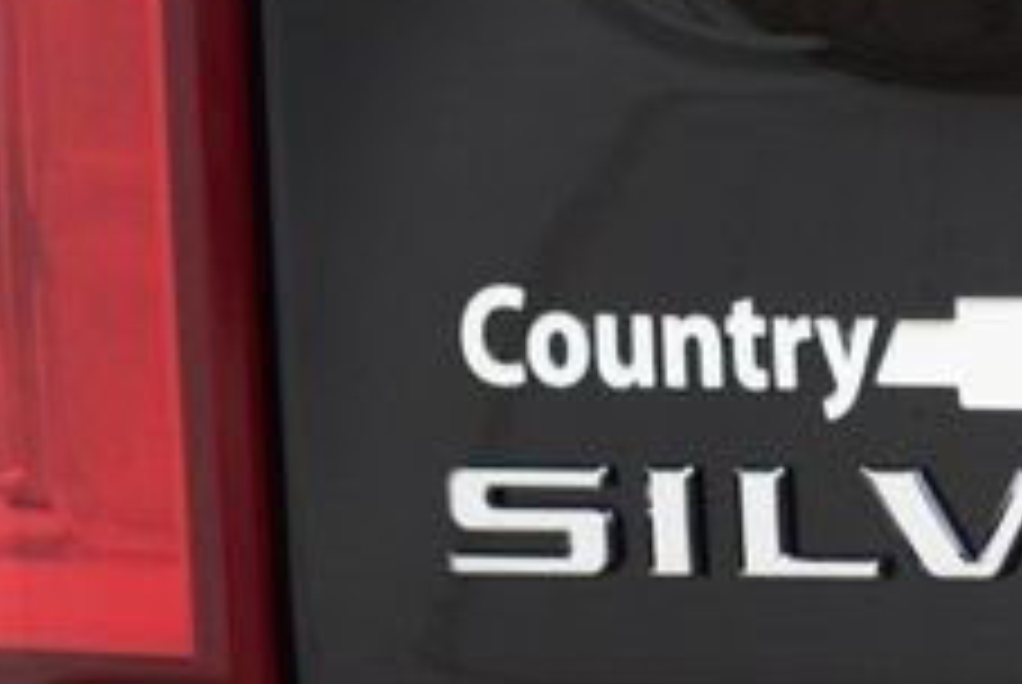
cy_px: 533
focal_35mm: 262
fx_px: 7447
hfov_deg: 7.8
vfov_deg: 5.3
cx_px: 1333
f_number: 2.8
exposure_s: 1/60
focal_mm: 62
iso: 1600
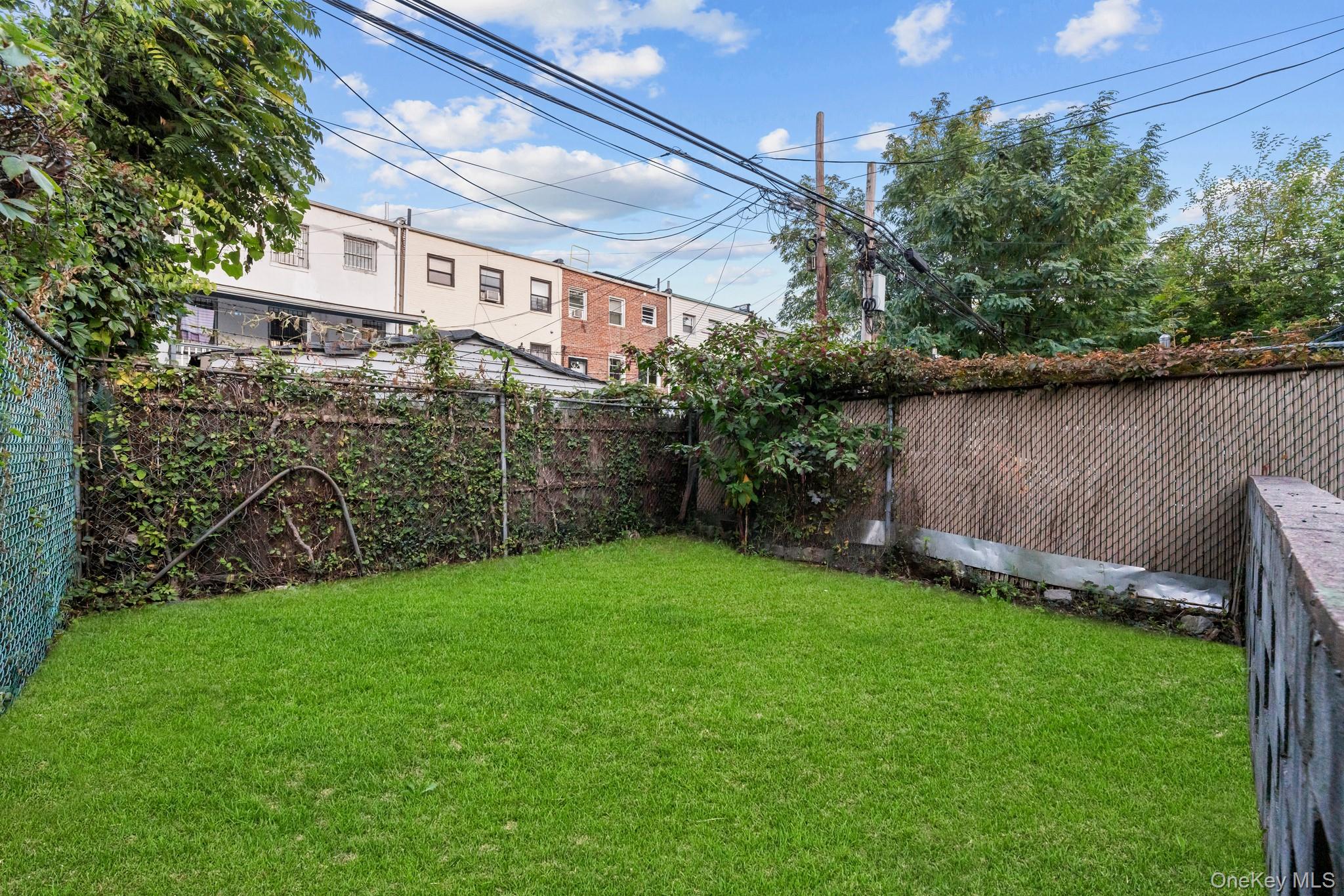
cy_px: 448
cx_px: 672
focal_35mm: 14
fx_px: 523
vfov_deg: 81.2
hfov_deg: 104.3
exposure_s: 1/320
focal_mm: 14
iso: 4000
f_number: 7.1
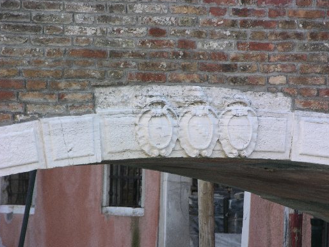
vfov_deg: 4.6
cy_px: 132
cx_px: 180
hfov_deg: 6.2
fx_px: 3040
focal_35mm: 320
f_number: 4.7
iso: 50
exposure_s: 1/94.4
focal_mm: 71.2
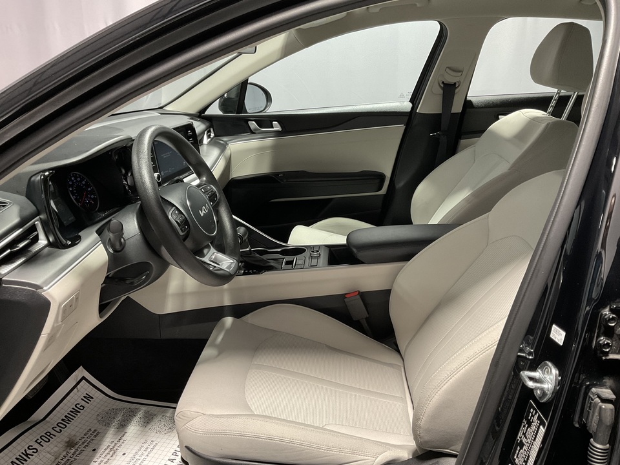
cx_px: 310
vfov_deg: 48.2
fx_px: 519
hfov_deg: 61.7
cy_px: 232
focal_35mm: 29
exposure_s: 1/60
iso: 100
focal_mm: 3
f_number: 1.8
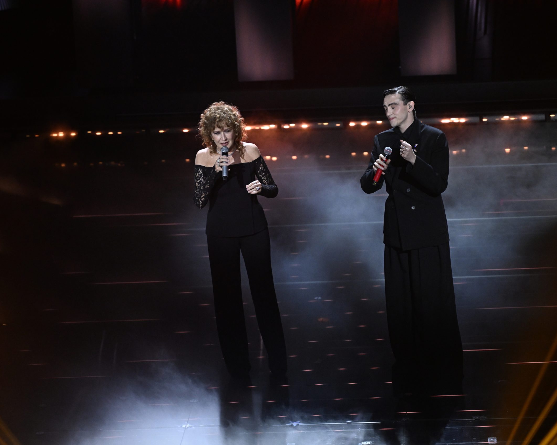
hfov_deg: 10.3
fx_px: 3083
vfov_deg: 8.3
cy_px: 223
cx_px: 323
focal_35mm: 187
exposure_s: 1/250
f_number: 4
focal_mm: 165
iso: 4000
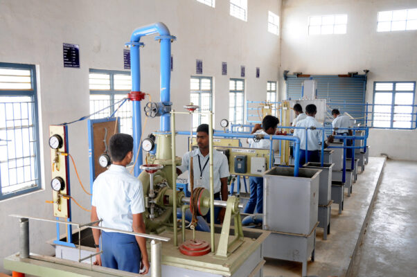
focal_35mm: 36
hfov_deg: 53.2
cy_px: 138
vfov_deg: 36.8
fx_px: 417
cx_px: 208
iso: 400
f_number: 3.8
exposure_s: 1/40
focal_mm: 24
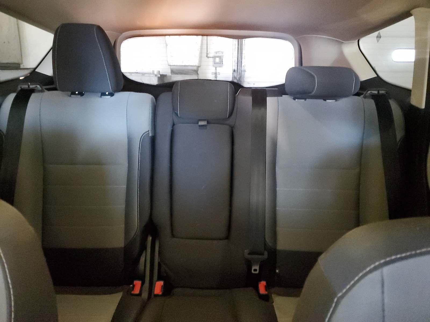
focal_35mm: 26
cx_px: 215
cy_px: 161
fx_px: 323
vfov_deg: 53.1
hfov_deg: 67.3
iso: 797
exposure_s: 1/15
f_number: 1.5
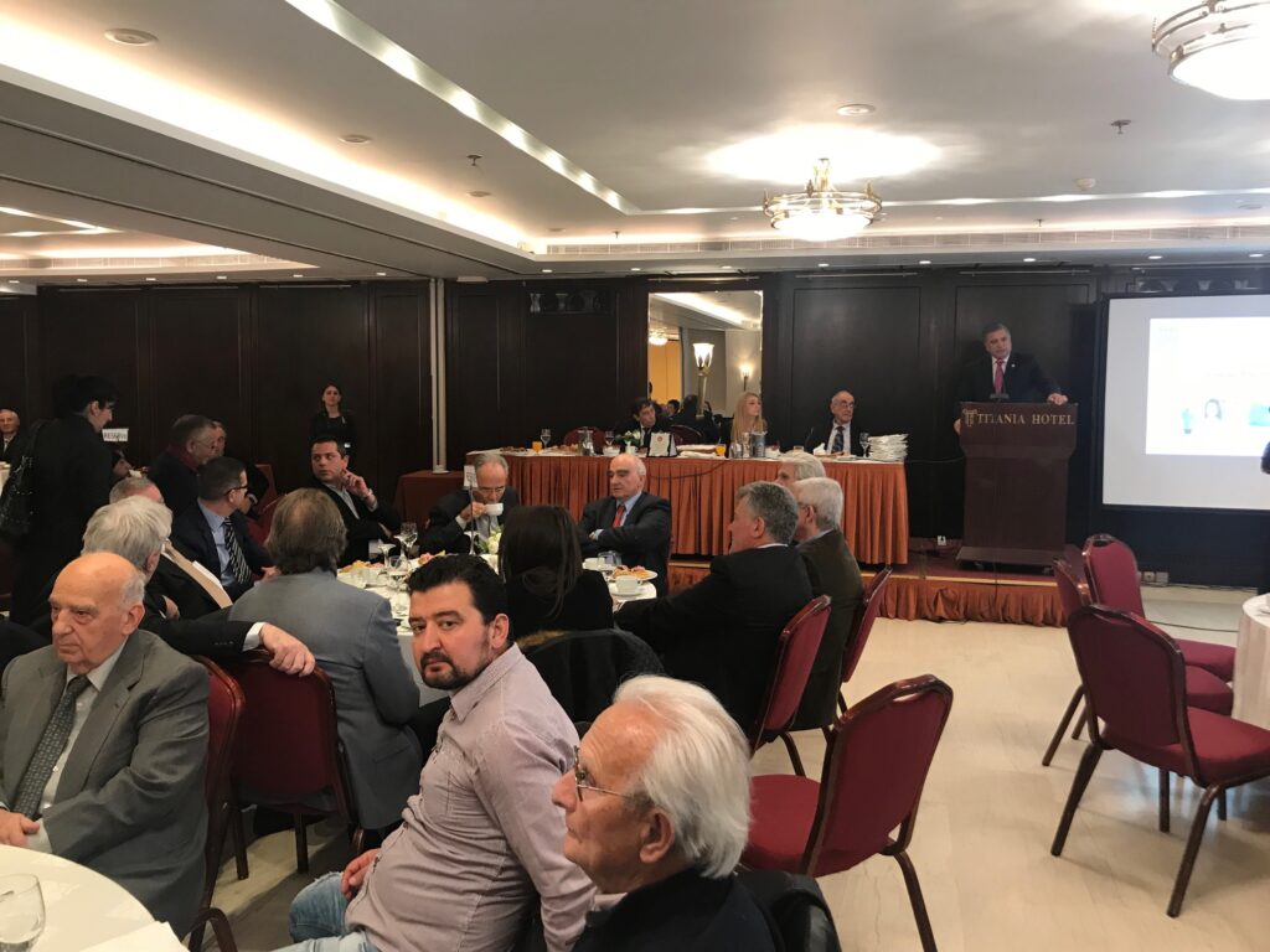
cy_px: 476
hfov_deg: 63.4
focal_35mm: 28
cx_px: 635
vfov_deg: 49.7
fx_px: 1027
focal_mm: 3.99
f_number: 1.8
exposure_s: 1/17
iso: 40
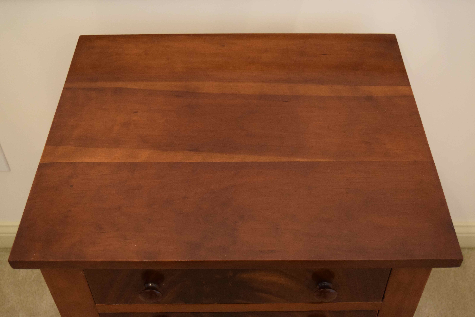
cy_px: 158
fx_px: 613
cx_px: 238
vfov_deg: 28.9
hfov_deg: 42.3
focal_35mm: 46
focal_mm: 31
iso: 2500
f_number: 4.2
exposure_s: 1/60
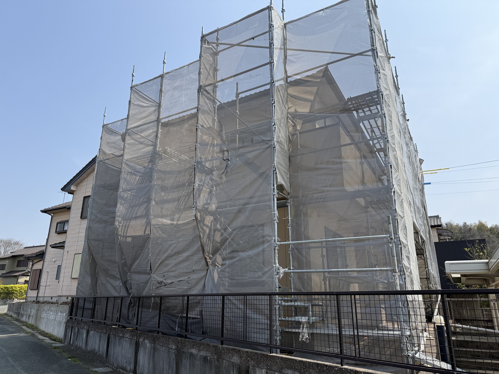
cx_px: 250
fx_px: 346
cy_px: 187
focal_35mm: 24
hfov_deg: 71.6
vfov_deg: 56.8
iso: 80
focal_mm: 6.76
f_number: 1.78
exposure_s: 1/4673
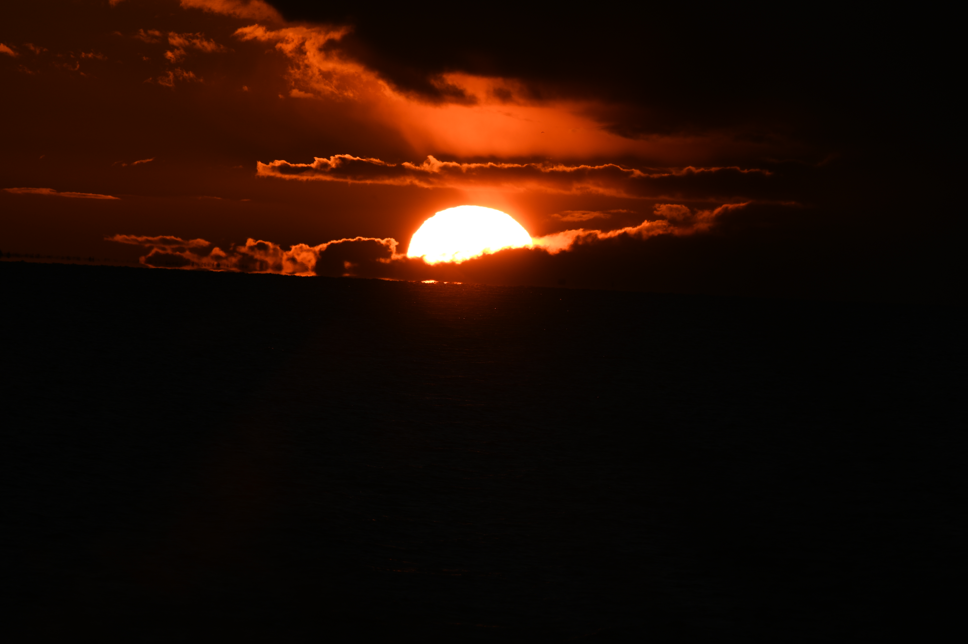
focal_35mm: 500
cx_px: 484
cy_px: 322
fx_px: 13435
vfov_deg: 2.7
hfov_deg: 4.1
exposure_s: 1/1000
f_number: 16
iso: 100
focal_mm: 500
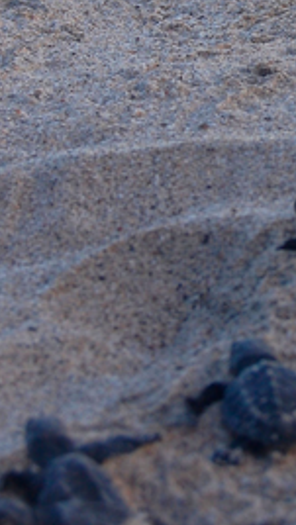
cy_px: -18
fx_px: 2397
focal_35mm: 172
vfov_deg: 12.3
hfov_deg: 7.1
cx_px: 250
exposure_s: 1/125
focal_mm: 42
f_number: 5.6
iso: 200
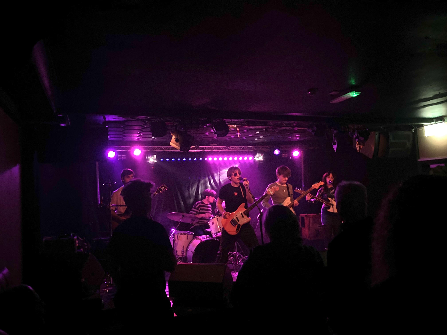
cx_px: 224
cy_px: 168
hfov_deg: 63.4
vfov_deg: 49.7
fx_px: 362
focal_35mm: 28
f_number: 1.8
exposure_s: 1/19
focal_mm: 3.99
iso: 640
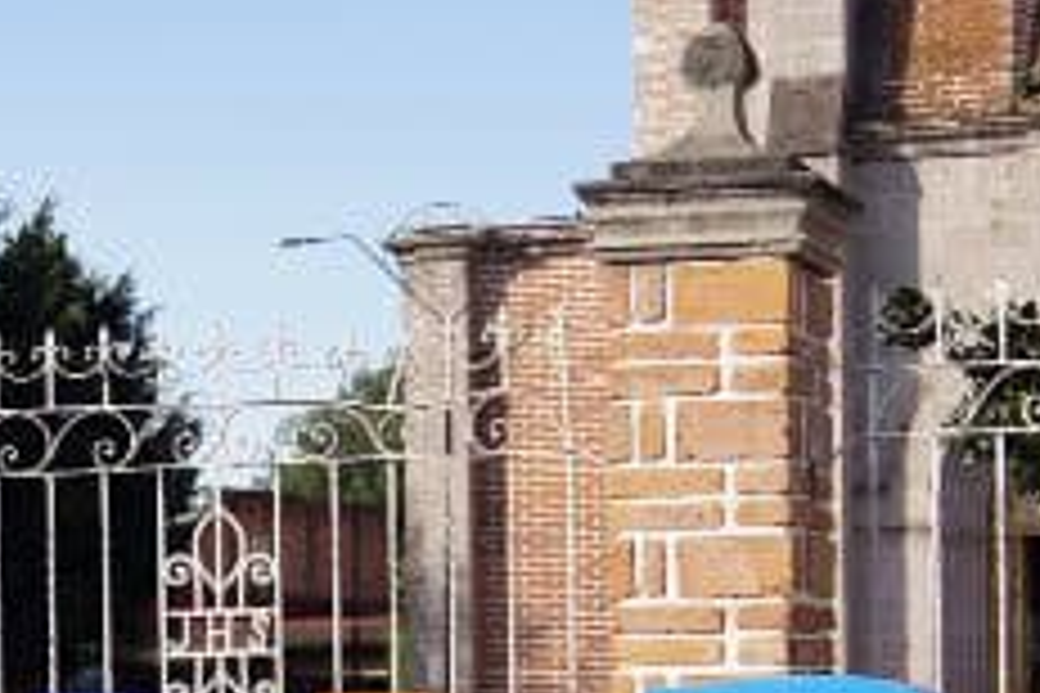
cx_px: 306
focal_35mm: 131
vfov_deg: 10.3
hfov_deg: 15.6
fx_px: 3784
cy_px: 814
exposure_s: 1/320
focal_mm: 28
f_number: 4.5
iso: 100
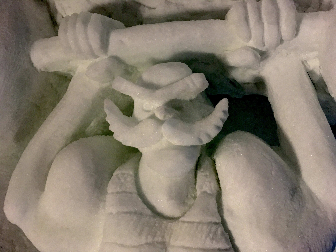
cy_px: 126
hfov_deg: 61.7
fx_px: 281
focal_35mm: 29
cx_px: 168
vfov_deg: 48.2
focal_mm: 4.15
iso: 50
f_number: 2.2
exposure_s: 1/33
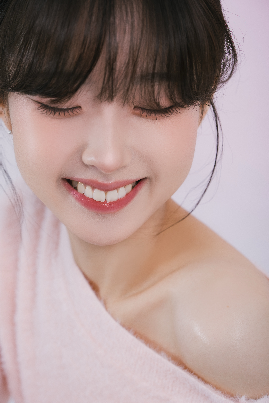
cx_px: 134
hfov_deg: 16.5
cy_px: 202
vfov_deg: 24.5
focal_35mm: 83
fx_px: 930
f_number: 4
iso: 200
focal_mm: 55
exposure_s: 1/250
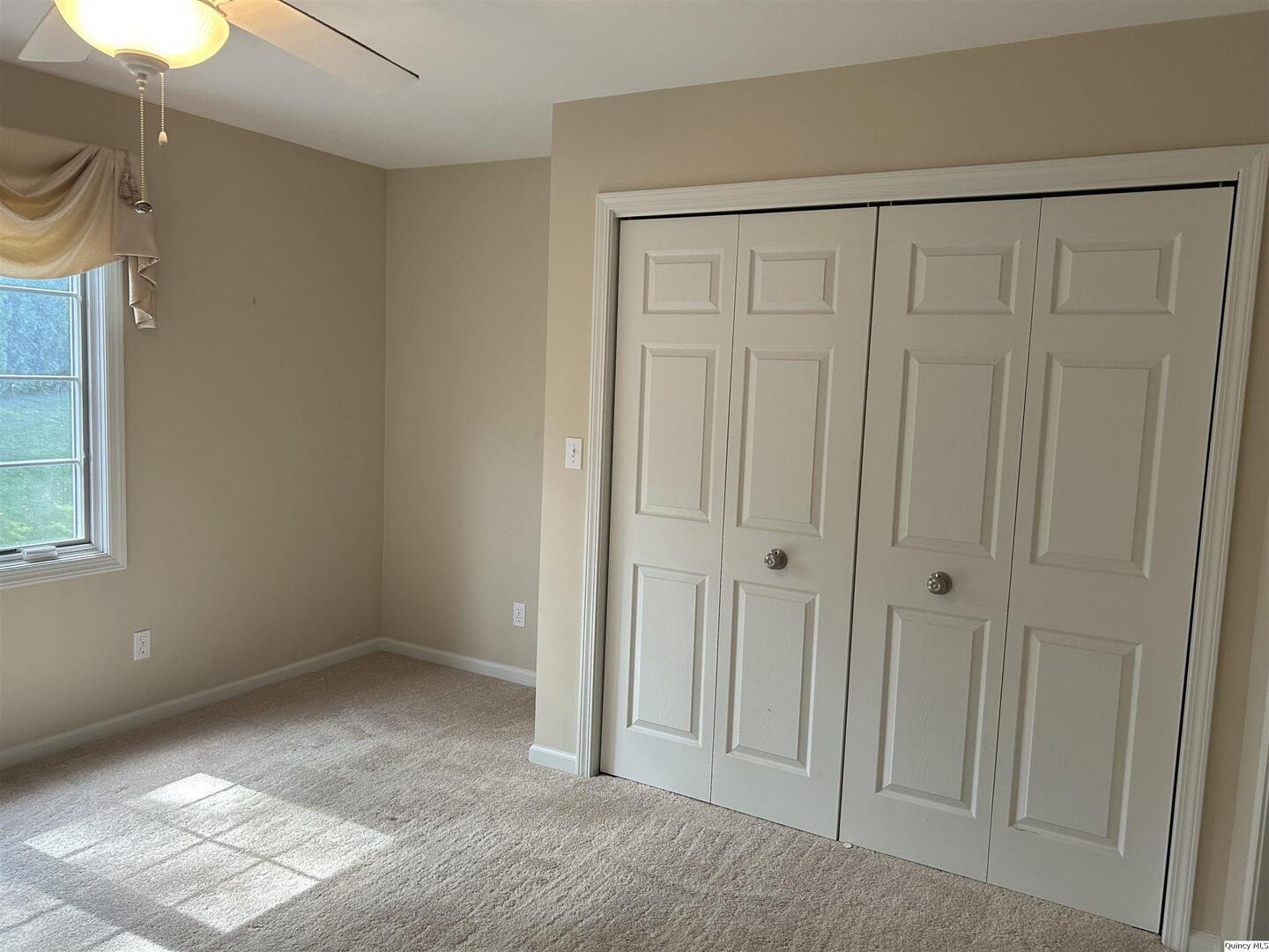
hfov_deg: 67.3
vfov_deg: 53.1
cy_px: 476
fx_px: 953
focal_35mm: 26
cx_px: 634
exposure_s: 1/120
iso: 125
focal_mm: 5.7
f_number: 1.5
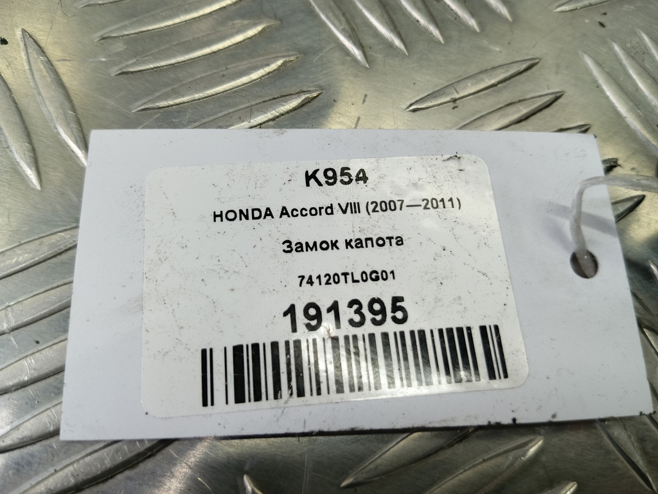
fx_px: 513
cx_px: 329
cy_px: 247
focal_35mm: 27
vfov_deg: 51.4
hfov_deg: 65.3
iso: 89
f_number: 1.6
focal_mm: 4.11
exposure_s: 1/50
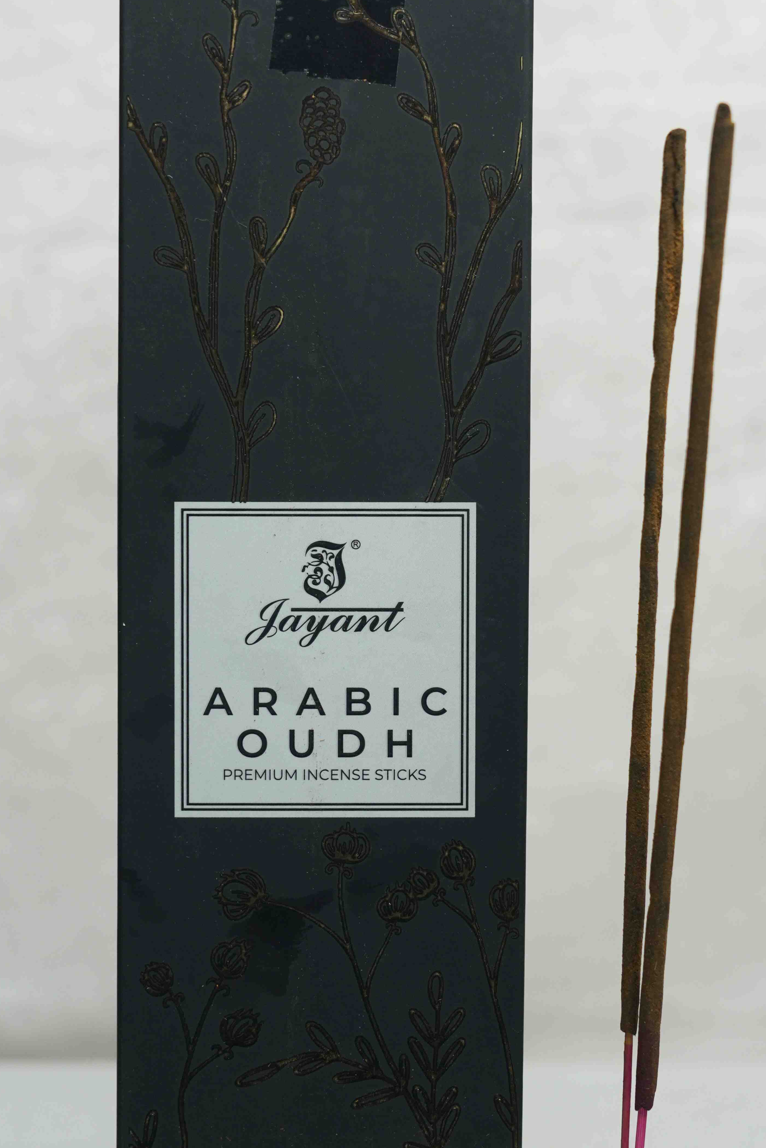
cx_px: 450
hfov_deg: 14.0
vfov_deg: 20.8
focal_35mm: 98
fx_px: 3127
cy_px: 597
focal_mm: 59
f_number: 5.6
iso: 640
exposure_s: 1/100
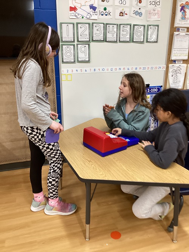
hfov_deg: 45.5
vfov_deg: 58.3
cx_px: 94
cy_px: 126
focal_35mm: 31
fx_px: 226
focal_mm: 3.3
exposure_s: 1/50
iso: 125
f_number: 2.4
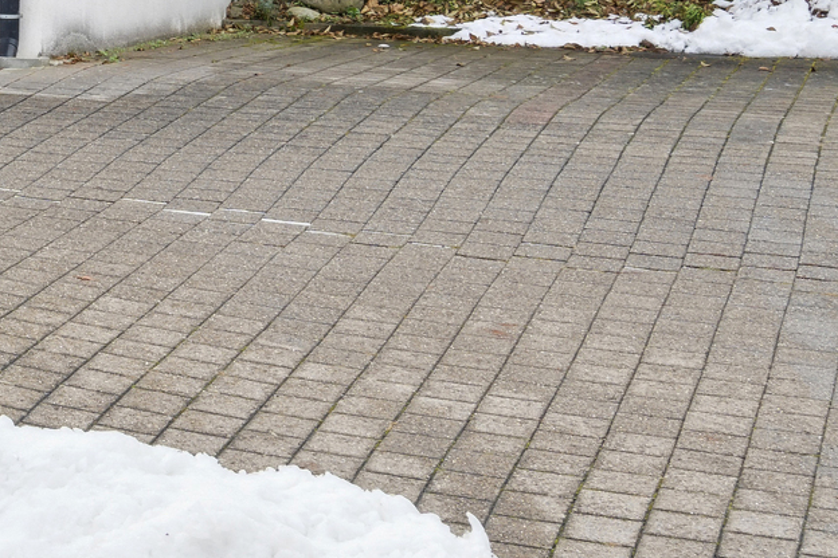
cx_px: -326
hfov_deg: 15.6
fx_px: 2863
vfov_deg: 10.3
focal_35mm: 123
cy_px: -549
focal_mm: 30
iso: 125
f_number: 11
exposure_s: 1/60
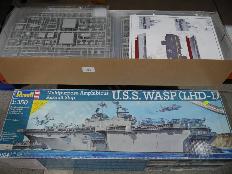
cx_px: 116
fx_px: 188
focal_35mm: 28
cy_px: 87
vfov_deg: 49.8
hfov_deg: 63.4
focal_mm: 14
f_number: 3.5
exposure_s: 1/80
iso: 200
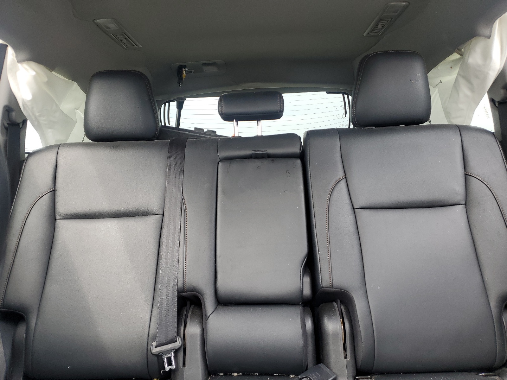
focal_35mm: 26
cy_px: 190
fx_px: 381
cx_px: 254
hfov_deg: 67.3
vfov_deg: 53.1
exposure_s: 1/123
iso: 50
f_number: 1.5
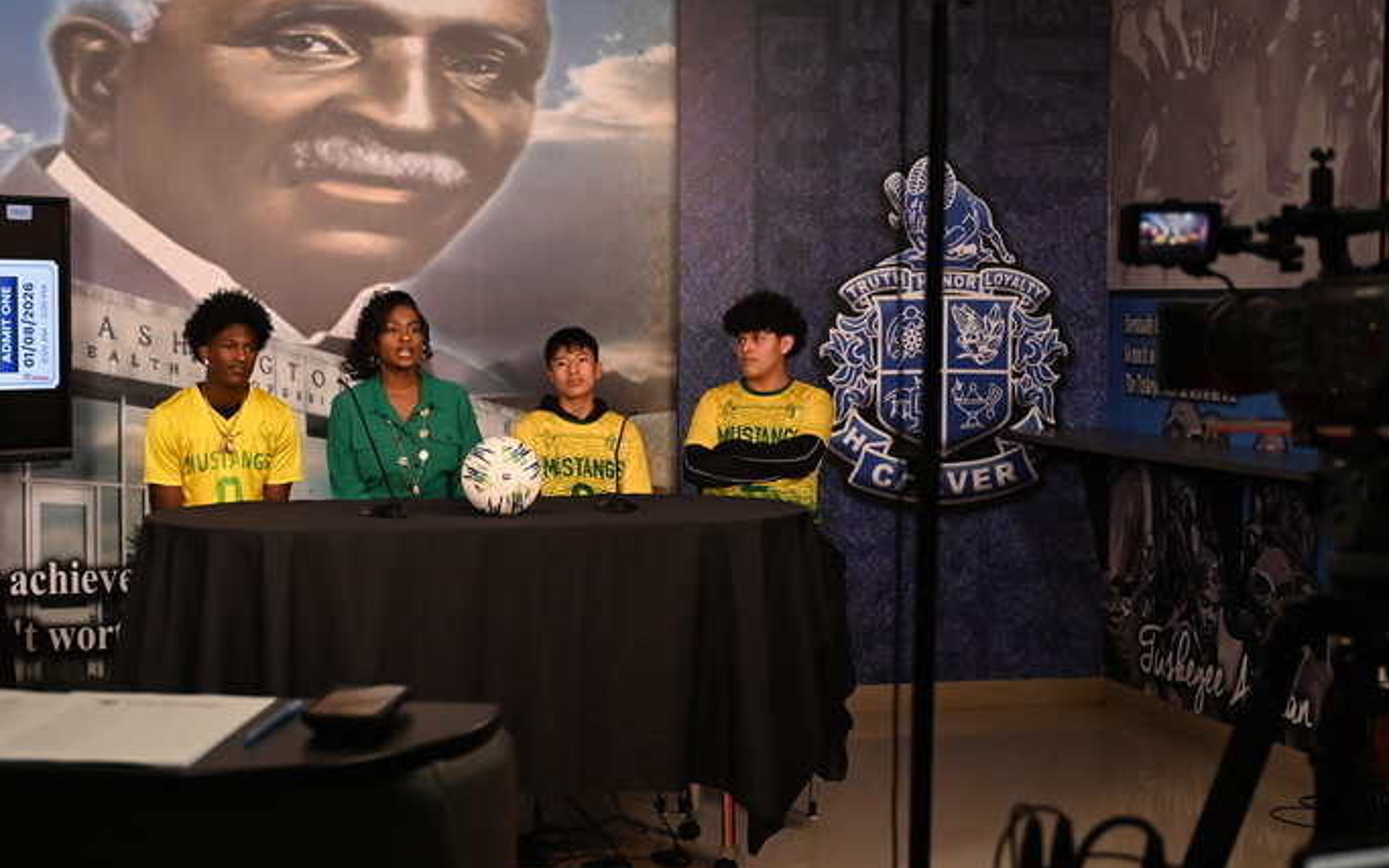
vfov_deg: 22.4
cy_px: 446
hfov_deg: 35.0
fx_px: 2196
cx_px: 569
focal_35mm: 58
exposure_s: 1/500
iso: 3600
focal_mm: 38
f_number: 4
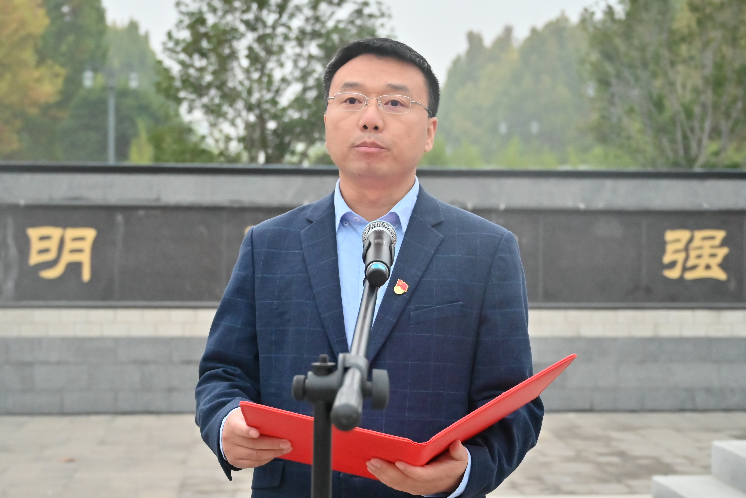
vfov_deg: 21.2
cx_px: 373
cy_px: 249
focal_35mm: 64
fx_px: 1326
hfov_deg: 31.4
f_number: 4
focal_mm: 43
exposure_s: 1/250
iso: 3200
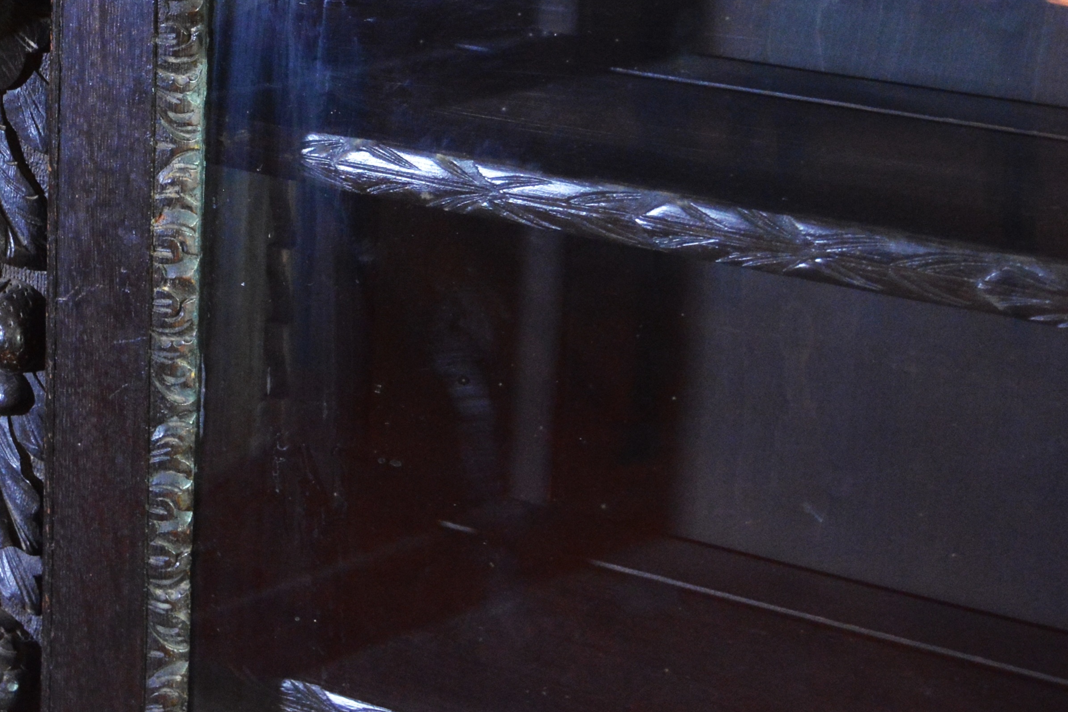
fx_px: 2462
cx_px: -147
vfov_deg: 15.7
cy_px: -177
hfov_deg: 22.8
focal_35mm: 83
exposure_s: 1/30
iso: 2500
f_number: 3.5
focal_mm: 22
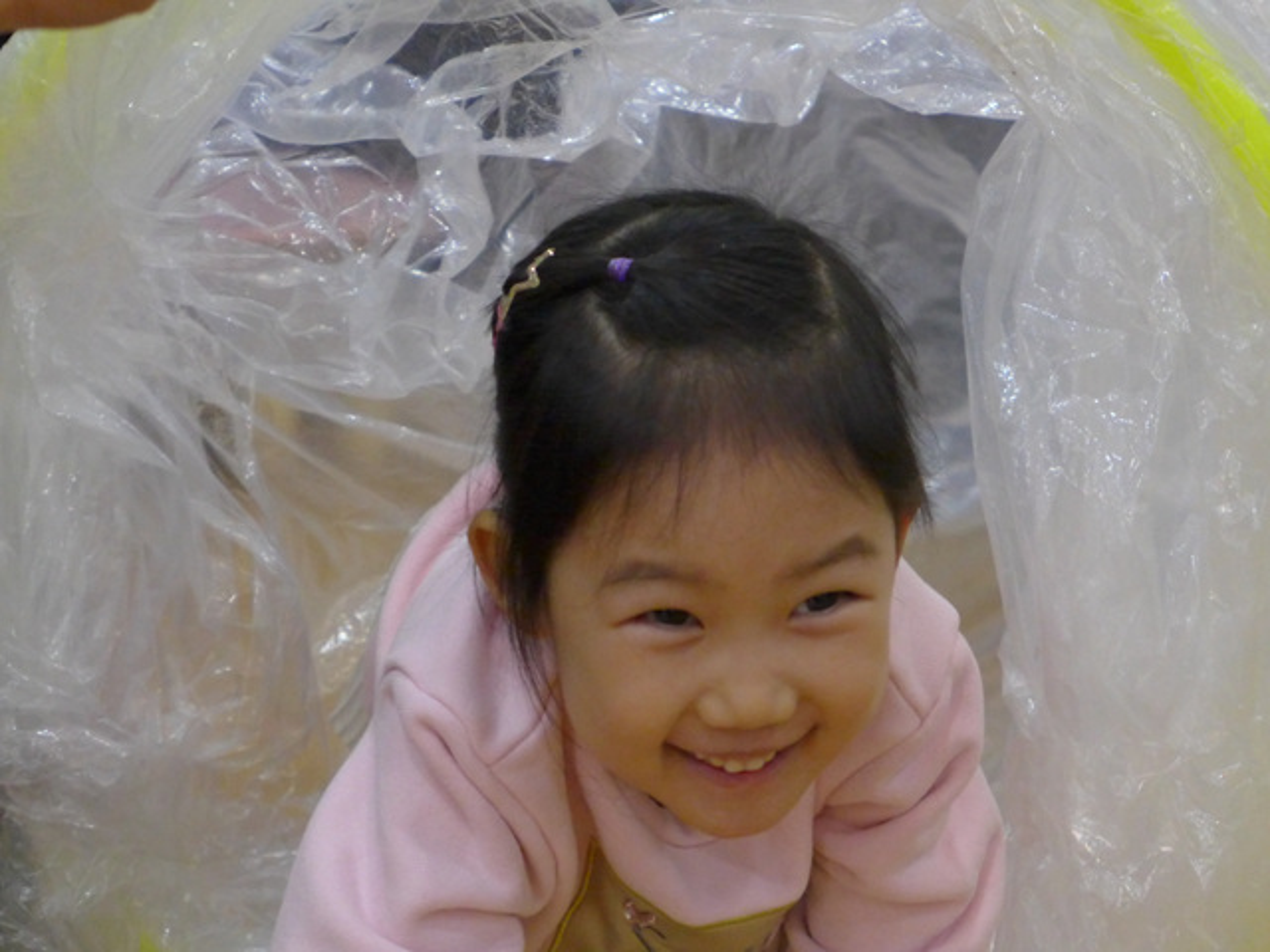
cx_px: 635
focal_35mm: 90
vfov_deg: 16.4
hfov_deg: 21.8
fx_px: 3302
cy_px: 476
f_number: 2.3
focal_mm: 17.7
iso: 1250
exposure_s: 1/500
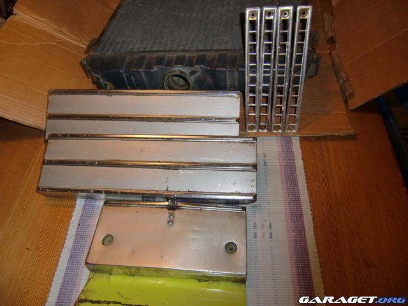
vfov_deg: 56.8
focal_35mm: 24
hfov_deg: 71.6
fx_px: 283
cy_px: 153
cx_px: 204
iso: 64
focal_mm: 4.3
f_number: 3.2
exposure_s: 1/60
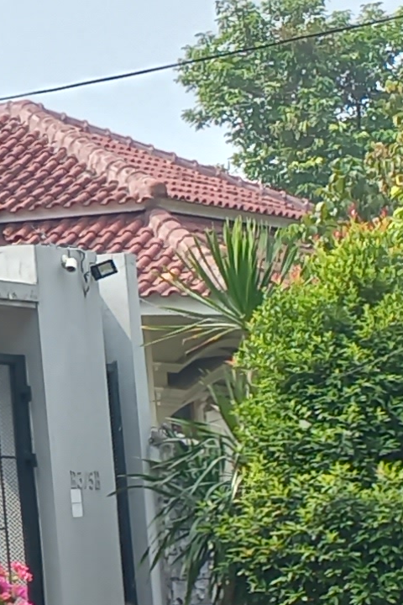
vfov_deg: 12.2
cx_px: -1091
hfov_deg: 6.8
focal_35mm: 167
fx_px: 2804
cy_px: 31
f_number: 1.8
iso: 25
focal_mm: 4.6
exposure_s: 1/177
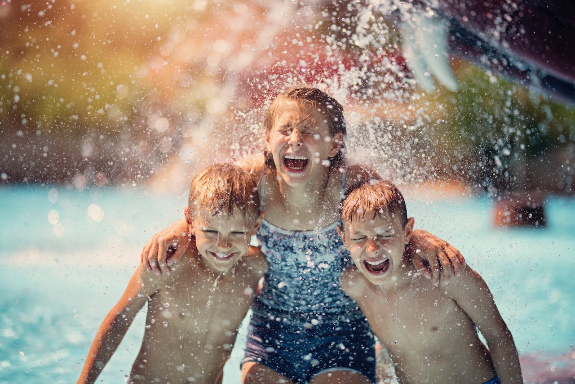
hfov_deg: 23.9
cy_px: 192
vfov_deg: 16.1
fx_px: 1358
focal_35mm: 85
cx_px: 288
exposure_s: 1/6400
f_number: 1.4
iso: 64
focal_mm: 85
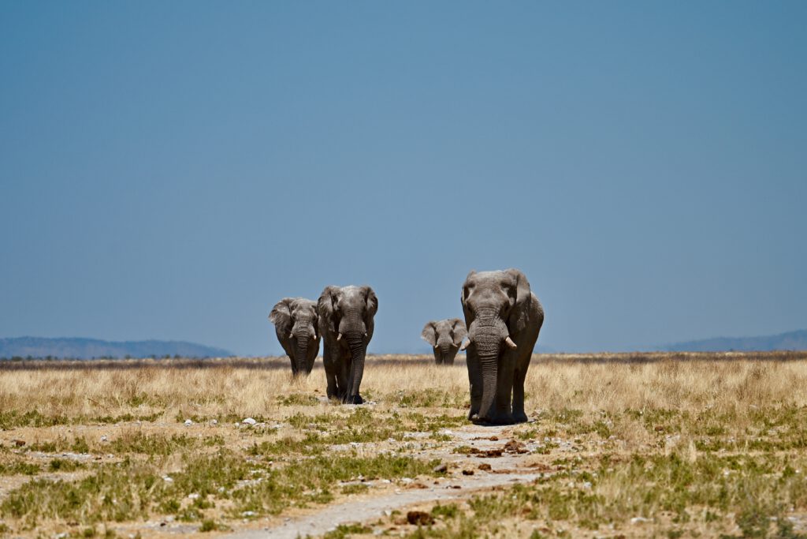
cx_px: 404
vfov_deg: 7.0
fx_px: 4394
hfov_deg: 10.5
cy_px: 270
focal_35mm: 196
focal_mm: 196
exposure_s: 1/1600
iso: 100
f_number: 5.3
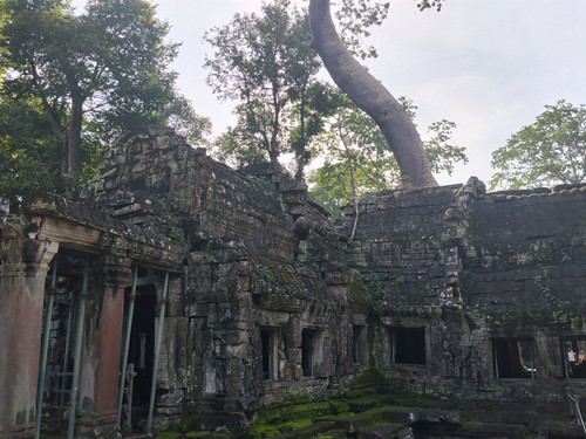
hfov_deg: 61.7
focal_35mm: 29
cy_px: 220
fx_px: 491
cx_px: 293
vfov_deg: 48.2
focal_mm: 4.22
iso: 50
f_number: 1.8
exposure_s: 1/847
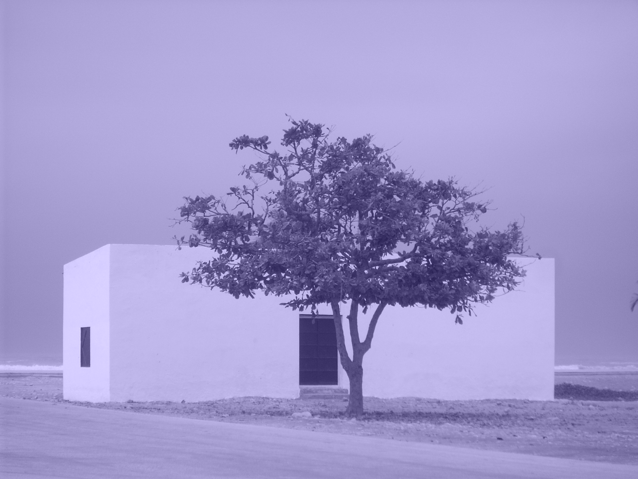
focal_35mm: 113
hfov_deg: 17.4
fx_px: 2083
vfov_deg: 13.1
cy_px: 240
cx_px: 319
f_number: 10.4
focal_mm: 18.6
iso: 64
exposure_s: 1/136
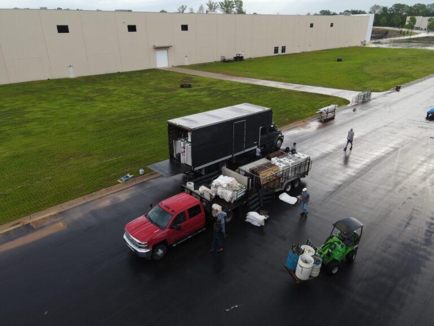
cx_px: 217
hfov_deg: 71.6
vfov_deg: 56.8
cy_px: 163
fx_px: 301
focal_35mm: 24
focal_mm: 4.5
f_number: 2.8
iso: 100
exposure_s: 1/160
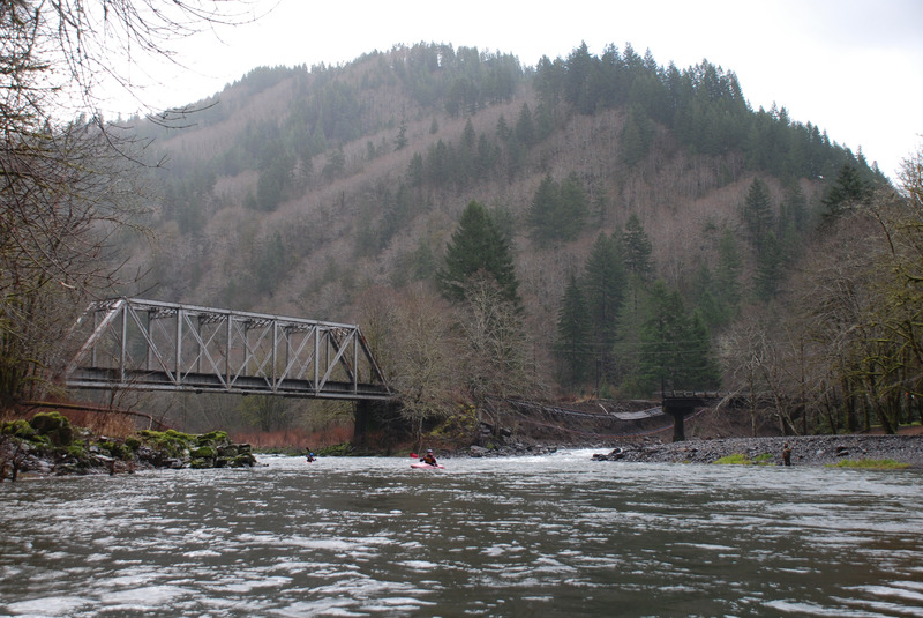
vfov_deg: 29.0
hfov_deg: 42.3
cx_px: 462
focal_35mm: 46
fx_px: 1193
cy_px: 309
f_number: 5
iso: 200
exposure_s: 1/100
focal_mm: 31
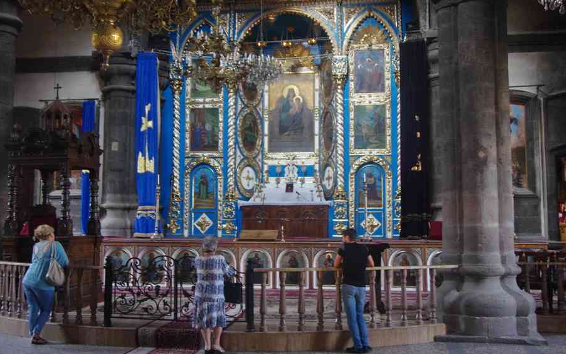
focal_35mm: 43
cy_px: 150
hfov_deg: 46.6
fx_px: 657
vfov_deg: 30.1
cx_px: 278
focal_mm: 25
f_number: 4
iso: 3200
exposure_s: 1/13
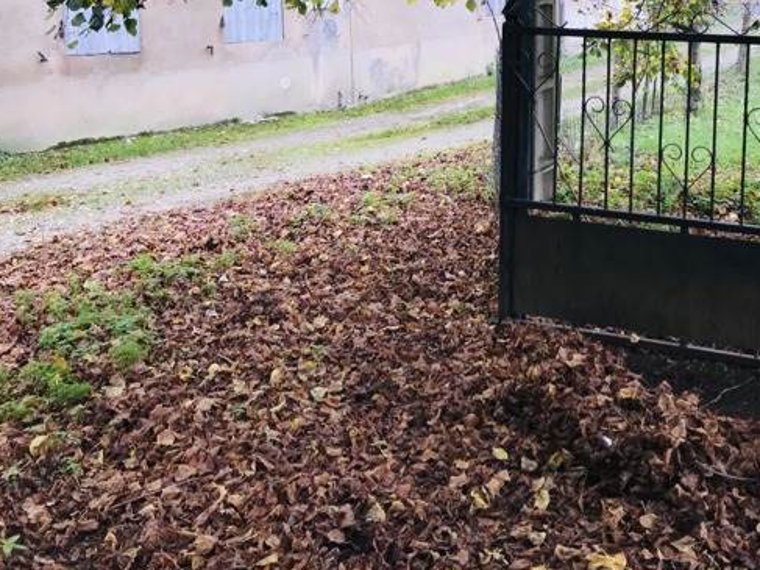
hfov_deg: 39.9
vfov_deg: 30.8
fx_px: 1010
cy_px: 117
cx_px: 590
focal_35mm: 46
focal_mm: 3.99
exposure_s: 1/93
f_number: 1.8
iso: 20
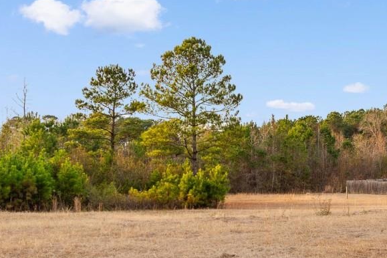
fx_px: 451
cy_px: 176
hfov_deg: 43.2
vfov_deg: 31.6
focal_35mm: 42
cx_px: 334
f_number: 5
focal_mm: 10
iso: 100
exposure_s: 1/100
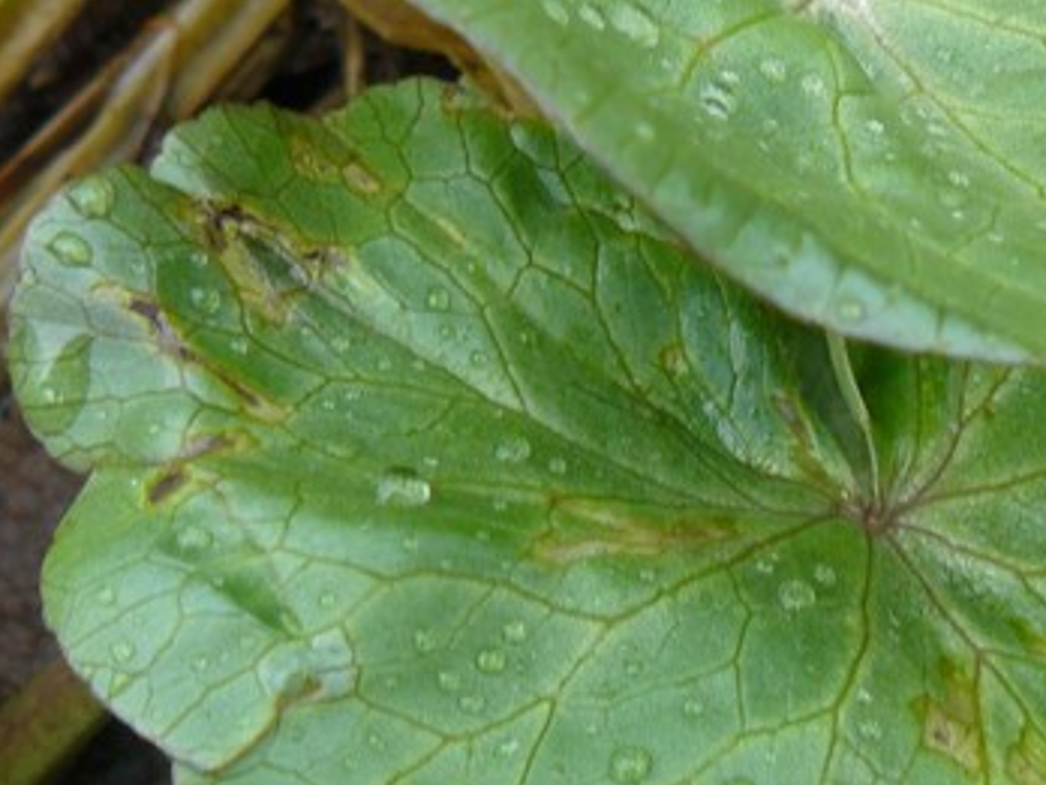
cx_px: 851
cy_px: 241
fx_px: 3203
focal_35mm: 106
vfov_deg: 13.9
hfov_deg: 18.4
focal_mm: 6
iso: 100
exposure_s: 1/60
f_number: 2.8
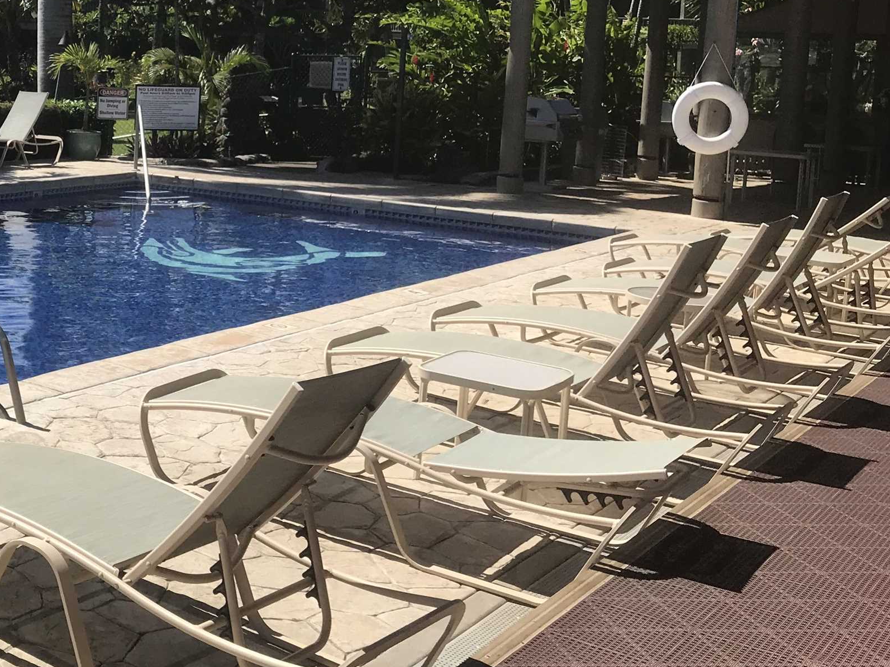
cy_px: 136
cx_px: 60
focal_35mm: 54
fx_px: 1388
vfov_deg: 26.5
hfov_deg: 33.3
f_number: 1.8
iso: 20
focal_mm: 3.99
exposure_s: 1/2907
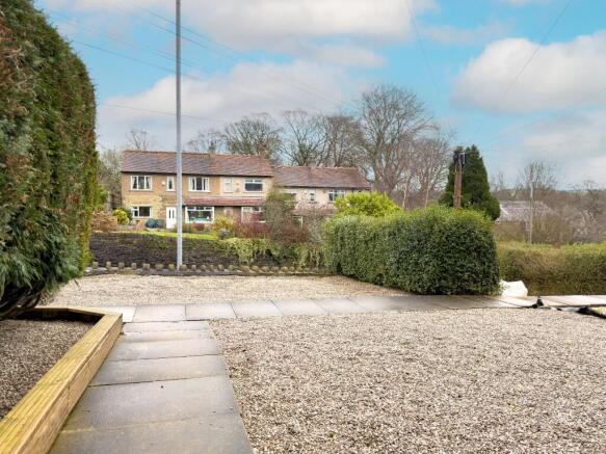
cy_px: 227
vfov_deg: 56.8
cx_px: 303
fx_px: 420
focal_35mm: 24
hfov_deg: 71.6
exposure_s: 1/400
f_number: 1.8
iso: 64
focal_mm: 6.76
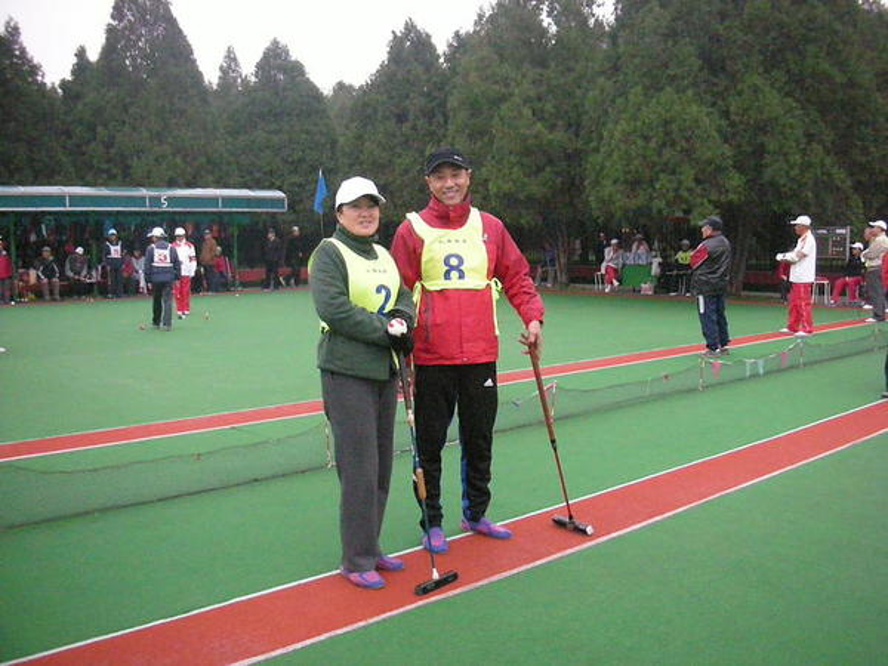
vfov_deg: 40.7
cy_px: 333
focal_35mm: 35
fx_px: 898
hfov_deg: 52.6
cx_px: 444
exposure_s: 1/128
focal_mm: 5.8
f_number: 2.8
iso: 750
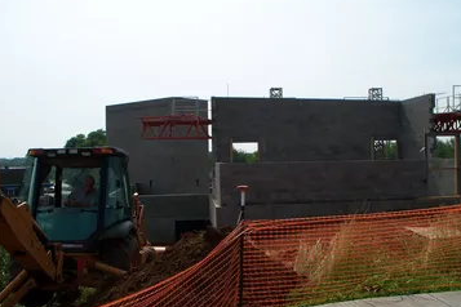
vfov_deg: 31.9
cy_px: 165
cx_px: 253
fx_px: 538
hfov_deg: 46.3
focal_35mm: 42
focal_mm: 7.54
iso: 64
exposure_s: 1/500
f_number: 5
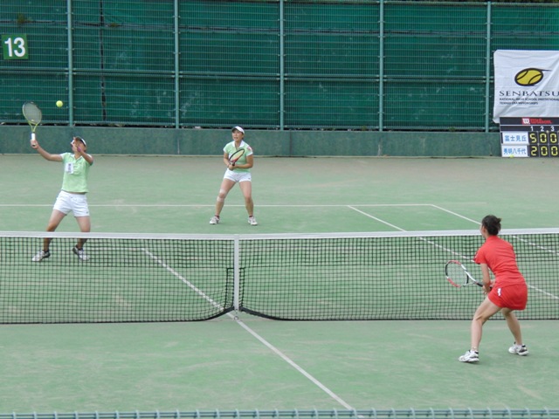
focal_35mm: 139
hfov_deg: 14.2
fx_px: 2245
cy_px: 210
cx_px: 280
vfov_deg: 10.7
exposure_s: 1/800
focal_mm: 24.6
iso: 200
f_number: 4.2
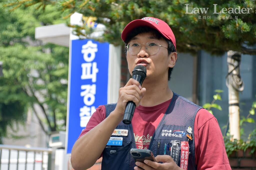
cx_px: 128
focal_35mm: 158
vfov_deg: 8.7
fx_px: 1120
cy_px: 85
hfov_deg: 13.0
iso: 200
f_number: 6.3
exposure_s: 1/320
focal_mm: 105
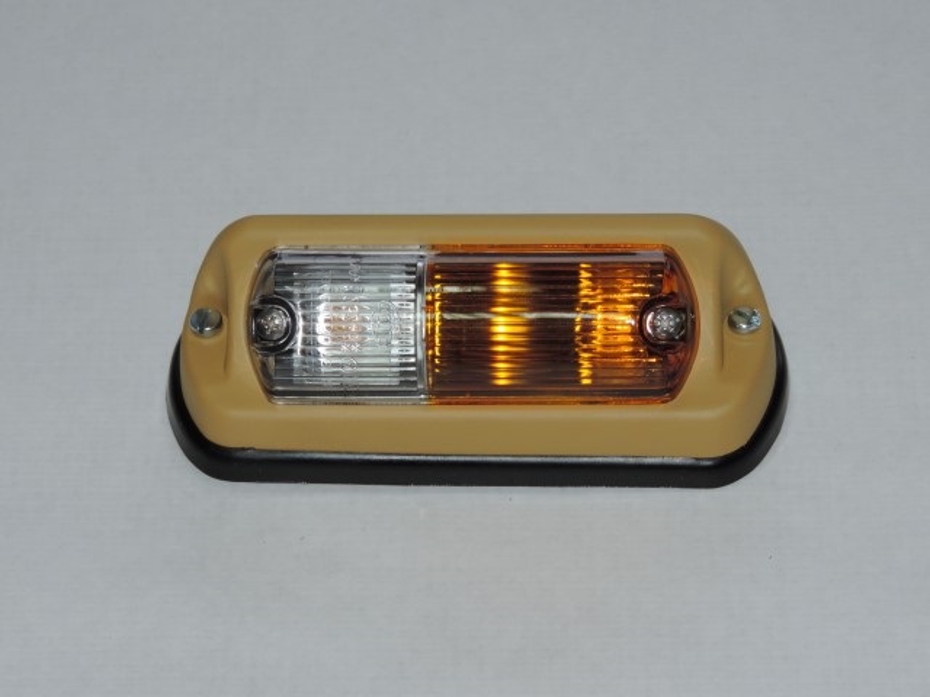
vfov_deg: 8.7
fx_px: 4567
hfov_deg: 11.6
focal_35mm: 170
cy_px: 348
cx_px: 465
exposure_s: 1/60
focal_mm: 30.3
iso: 200
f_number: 4.5
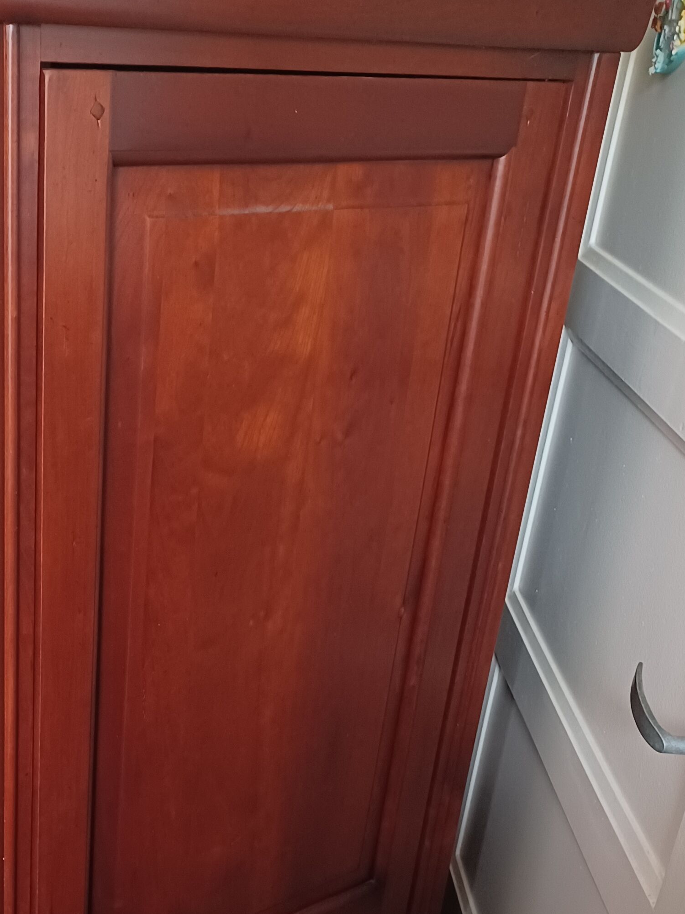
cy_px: 759
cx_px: 151
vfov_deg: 36.6
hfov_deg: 28.6
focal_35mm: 50
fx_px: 1319
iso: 400
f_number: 1.8
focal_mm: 4.6
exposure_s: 1/50
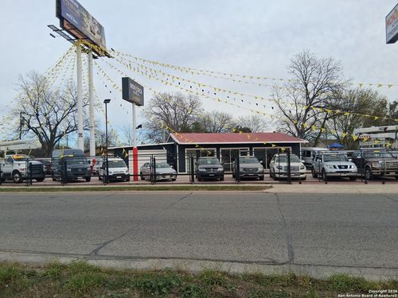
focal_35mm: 26
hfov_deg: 67.3
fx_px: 299
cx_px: 199
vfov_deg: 53.1
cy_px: 149
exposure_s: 1/459
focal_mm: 3.98
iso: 25
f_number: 1.8
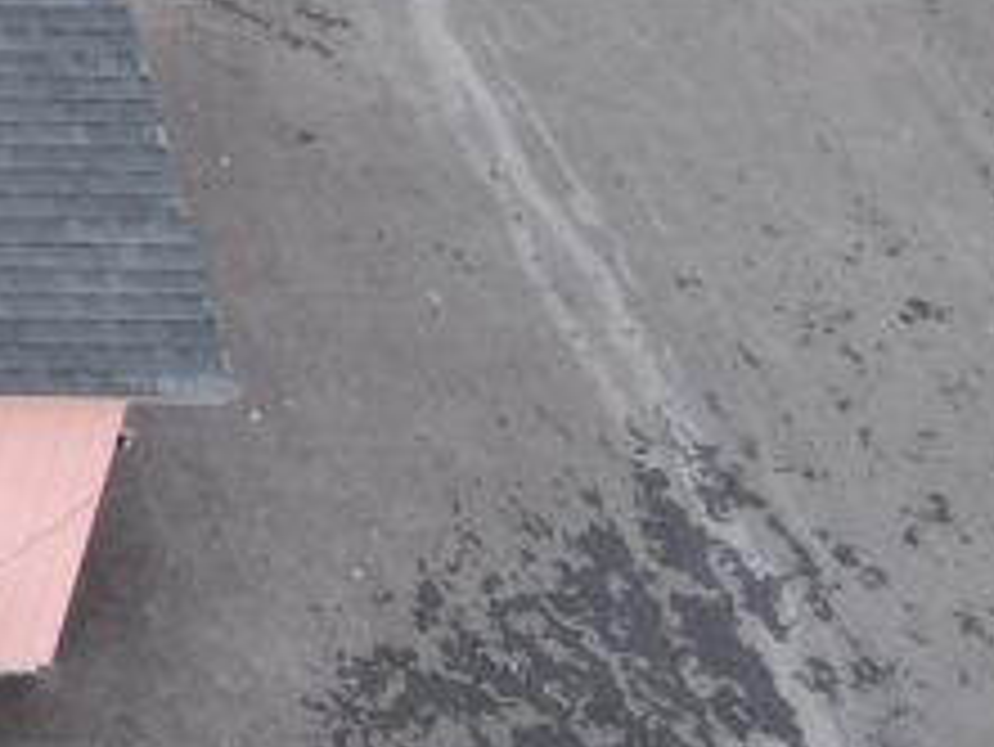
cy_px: -783
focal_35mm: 111
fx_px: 3189
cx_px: -1241
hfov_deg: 13.8
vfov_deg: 11.8
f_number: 2.8
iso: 110
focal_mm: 4.5
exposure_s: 1/40
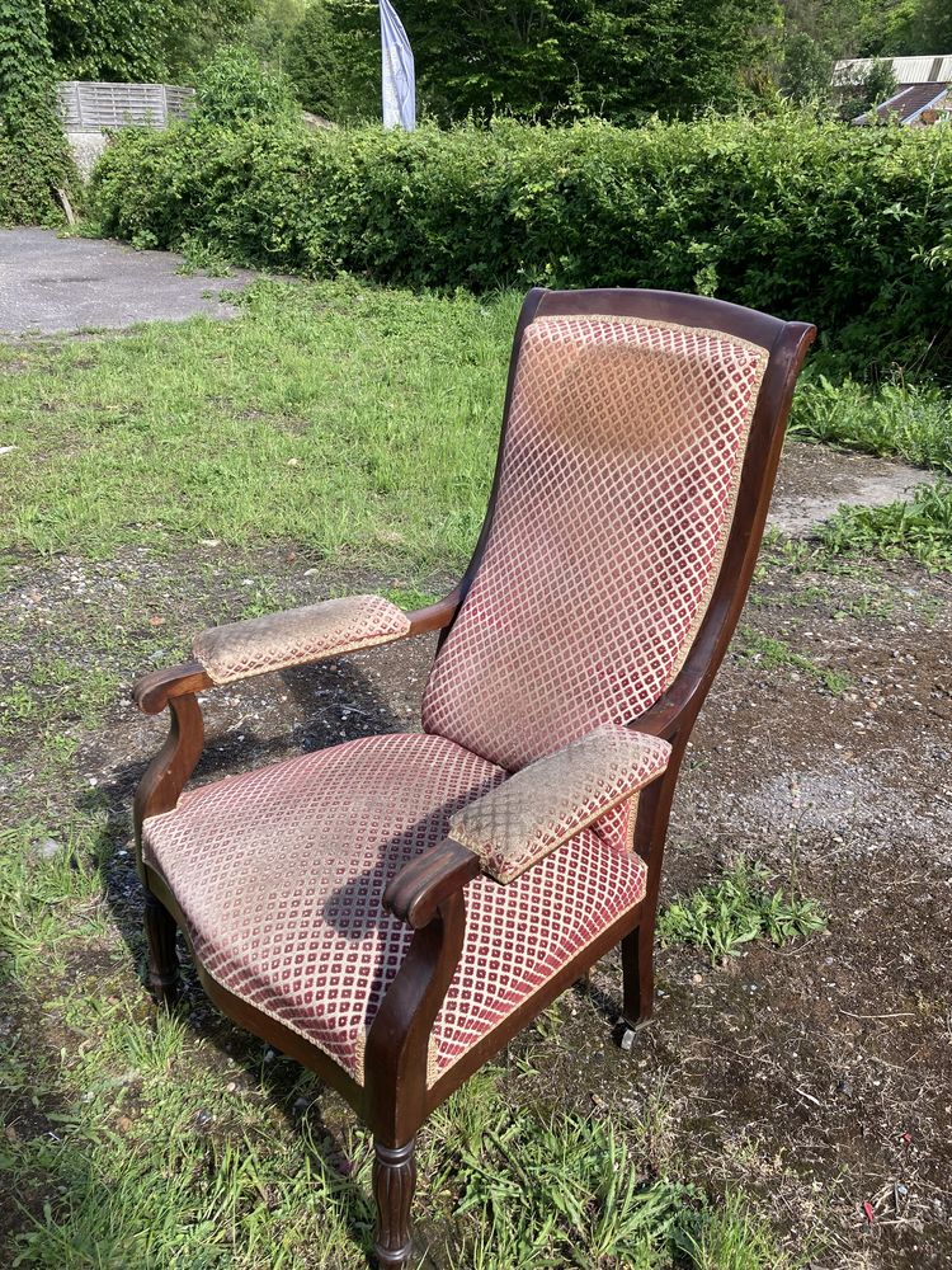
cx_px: 476
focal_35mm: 28
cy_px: 635
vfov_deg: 63.4
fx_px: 1027
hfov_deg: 49.7
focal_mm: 3.99
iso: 20
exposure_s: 1/527
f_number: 1.8
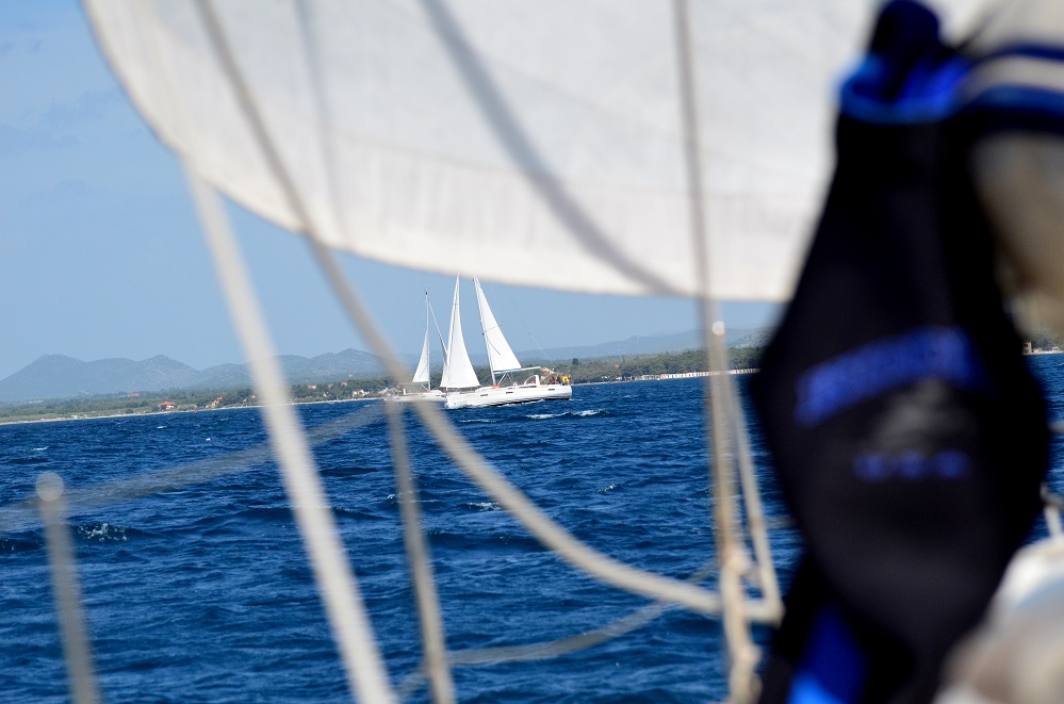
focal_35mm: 153
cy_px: 352
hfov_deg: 13.5
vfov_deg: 8.9
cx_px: 532
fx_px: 4511
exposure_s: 1/8000
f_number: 4.5
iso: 720
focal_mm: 102
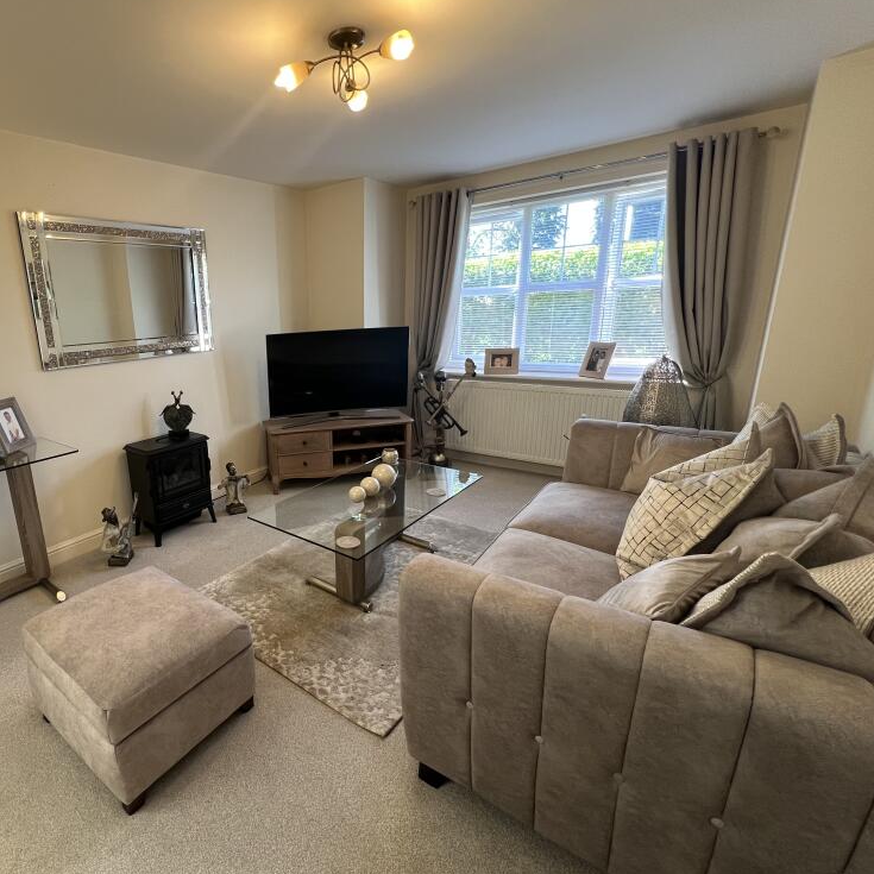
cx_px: 284
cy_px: 440
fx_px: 457
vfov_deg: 87.4
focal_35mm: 16
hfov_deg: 84.1
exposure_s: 1/99
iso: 250
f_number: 1.8
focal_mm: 1.57
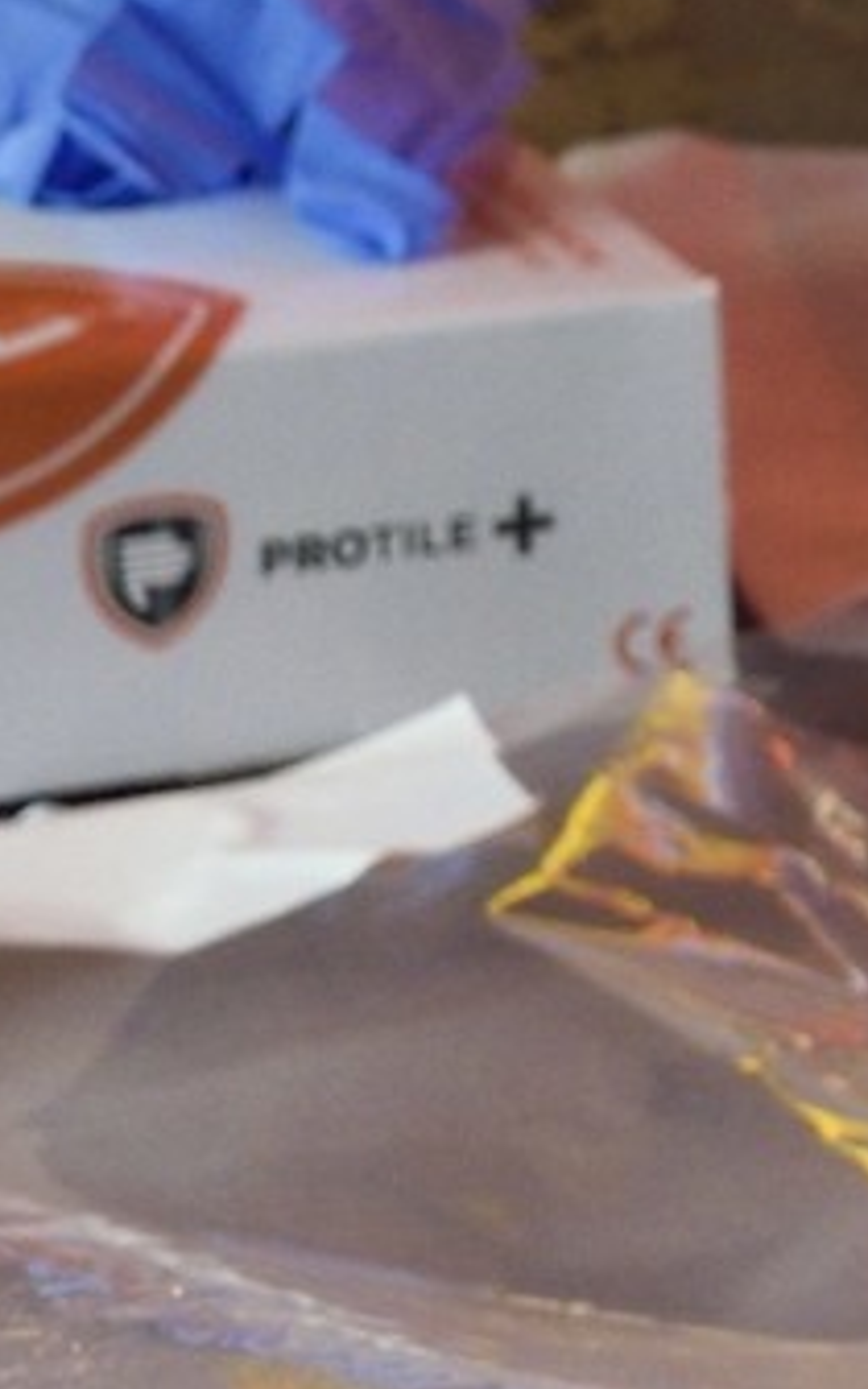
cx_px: 2476
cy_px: -620
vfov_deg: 5.7
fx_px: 13777
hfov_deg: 3.5
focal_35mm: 364
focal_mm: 50
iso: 800
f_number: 11
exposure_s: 1/100
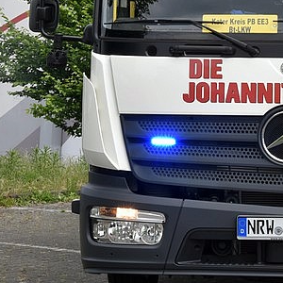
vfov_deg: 11.8
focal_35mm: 148
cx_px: 294
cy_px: 69
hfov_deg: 11.7
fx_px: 1369
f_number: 22
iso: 400
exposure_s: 1/60
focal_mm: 58
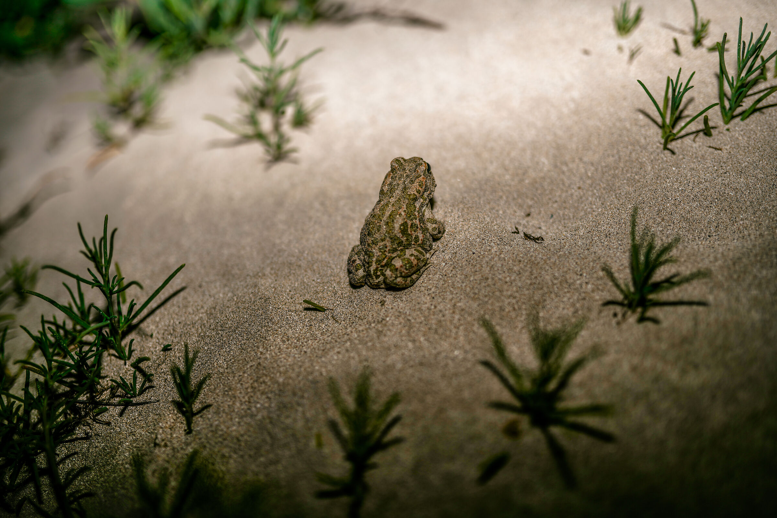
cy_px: 259
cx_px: 388
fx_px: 756
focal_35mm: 35
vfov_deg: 37.9
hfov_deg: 54.4
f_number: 1.4
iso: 50
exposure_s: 1/100
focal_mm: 35
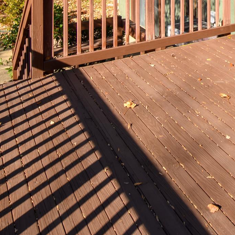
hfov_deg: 32.9
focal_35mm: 48
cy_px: 12
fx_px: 369
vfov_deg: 33.0
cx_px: 225
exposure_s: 1/320
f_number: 16
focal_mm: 19
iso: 320
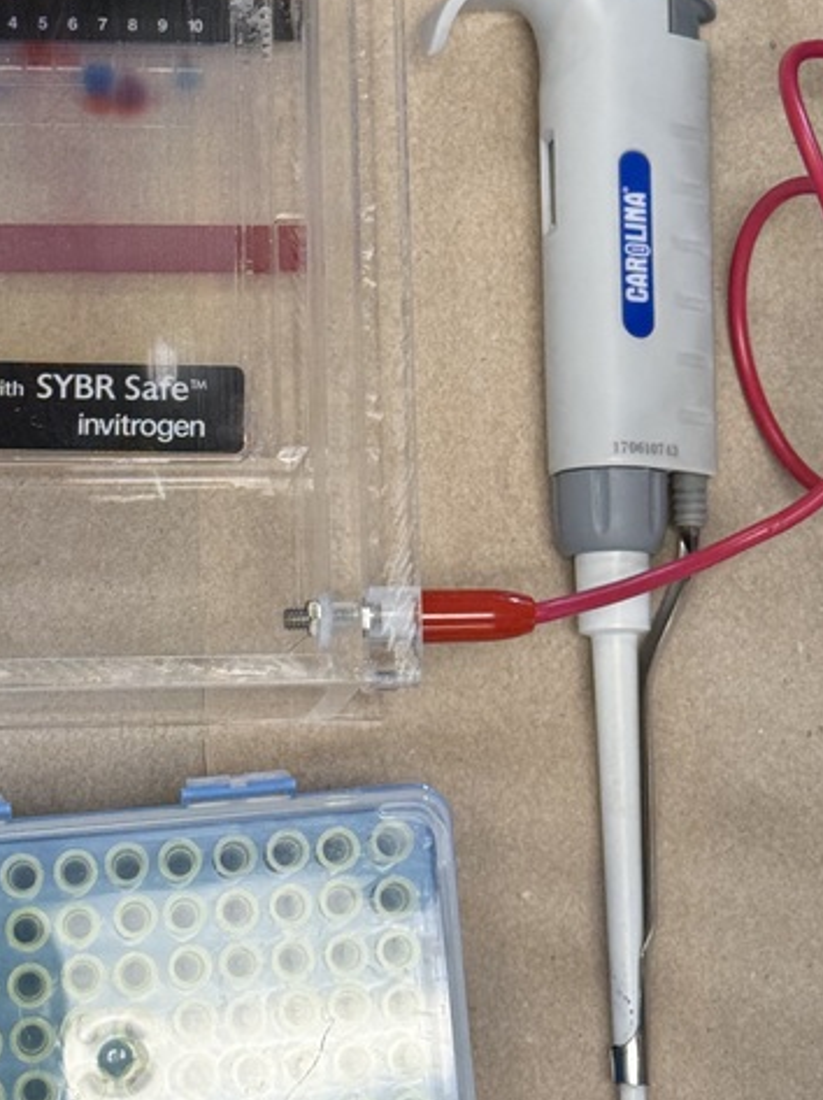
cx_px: 421
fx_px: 3301
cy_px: 374
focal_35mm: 104
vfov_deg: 18.9
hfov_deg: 14.2
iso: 80
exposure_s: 1/120
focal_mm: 6.76
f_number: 1.78
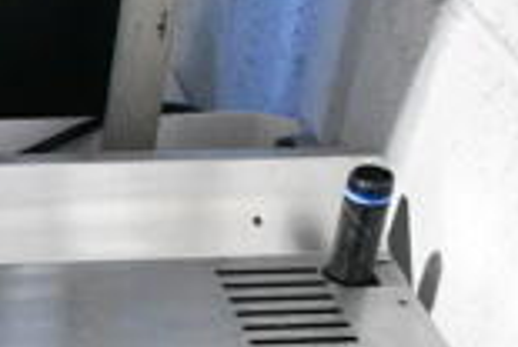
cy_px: 634
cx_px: -321
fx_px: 1874
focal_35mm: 130
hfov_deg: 14.4
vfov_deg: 10.0
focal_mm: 22
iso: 6400
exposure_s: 1/160
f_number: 6.3
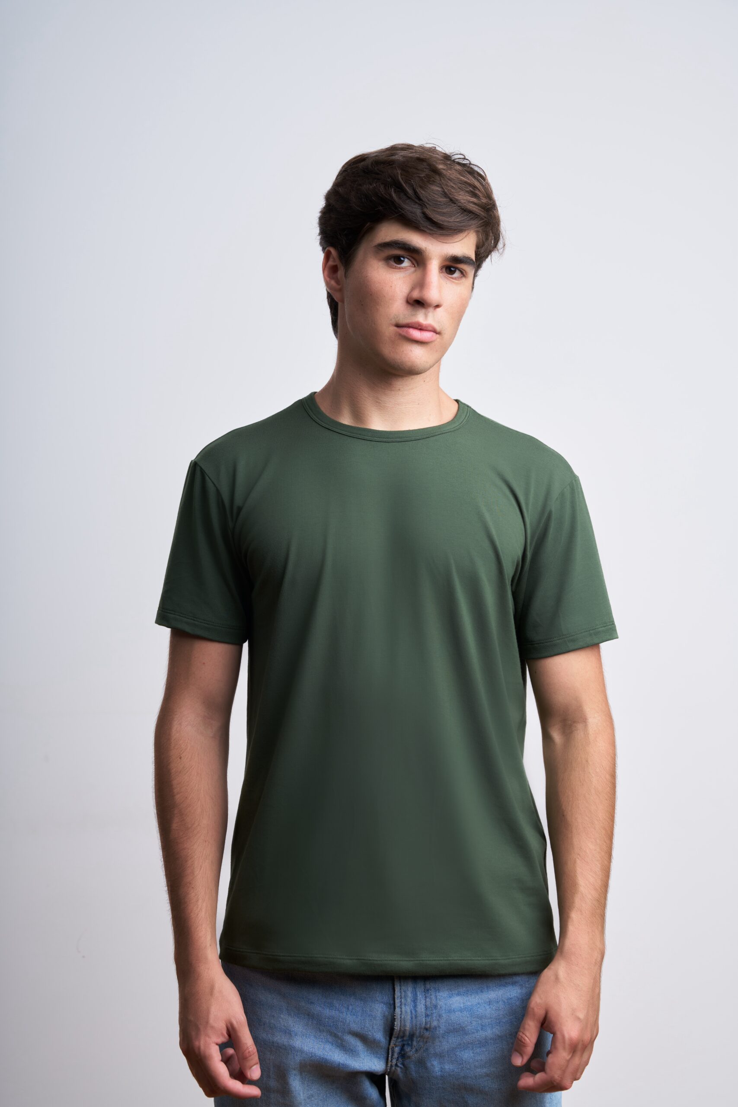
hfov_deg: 23.0
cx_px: 369
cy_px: 554
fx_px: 1817
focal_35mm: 59
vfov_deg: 33.9
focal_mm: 59.1
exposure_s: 1/200
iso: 100
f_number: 8
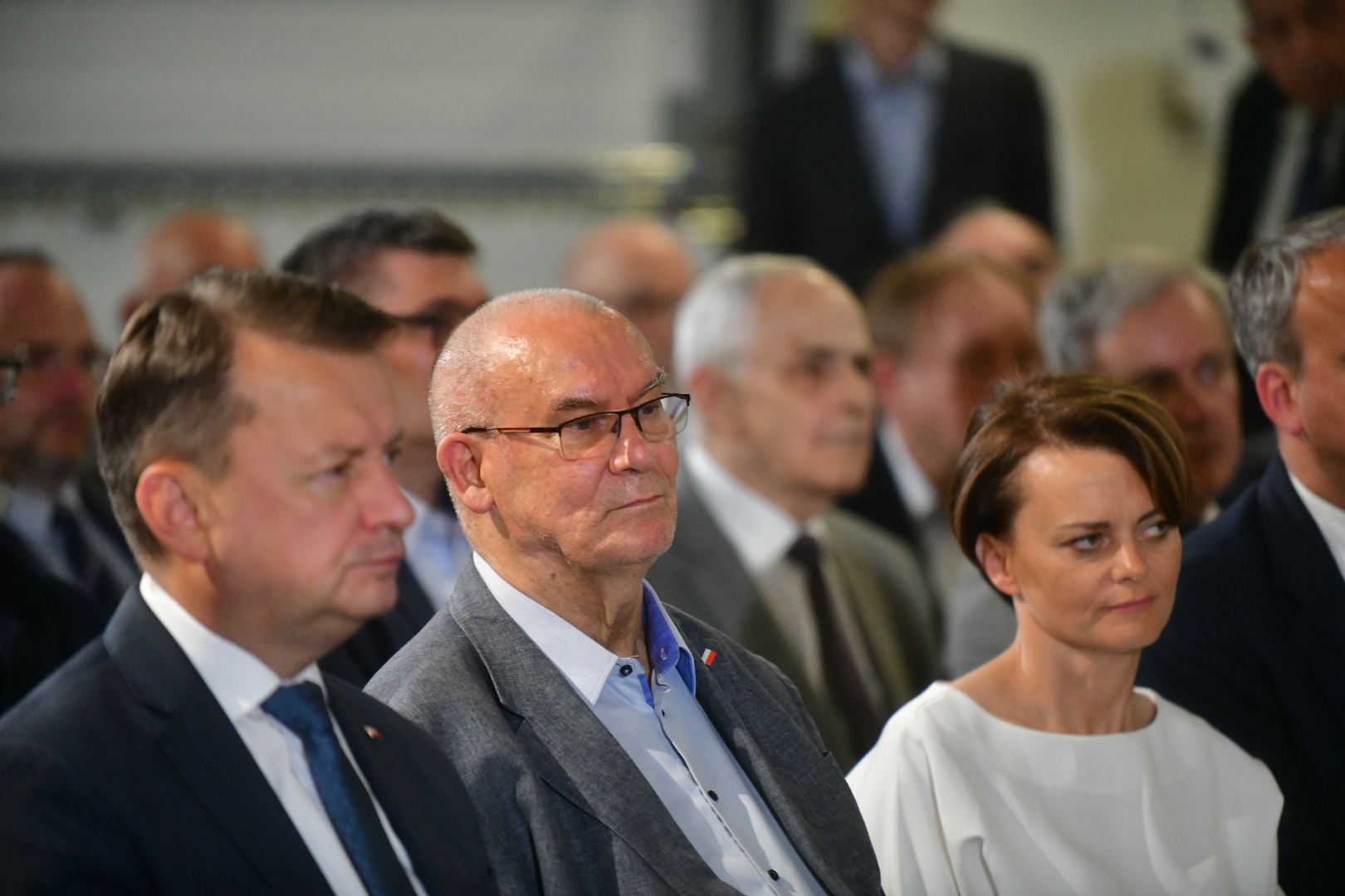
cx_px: 672
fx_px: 7472
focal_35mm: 200
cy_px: 448
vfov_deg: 6.9
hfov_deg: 10.3
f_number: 2.8
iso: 2200
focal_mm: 200
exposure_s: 1/400
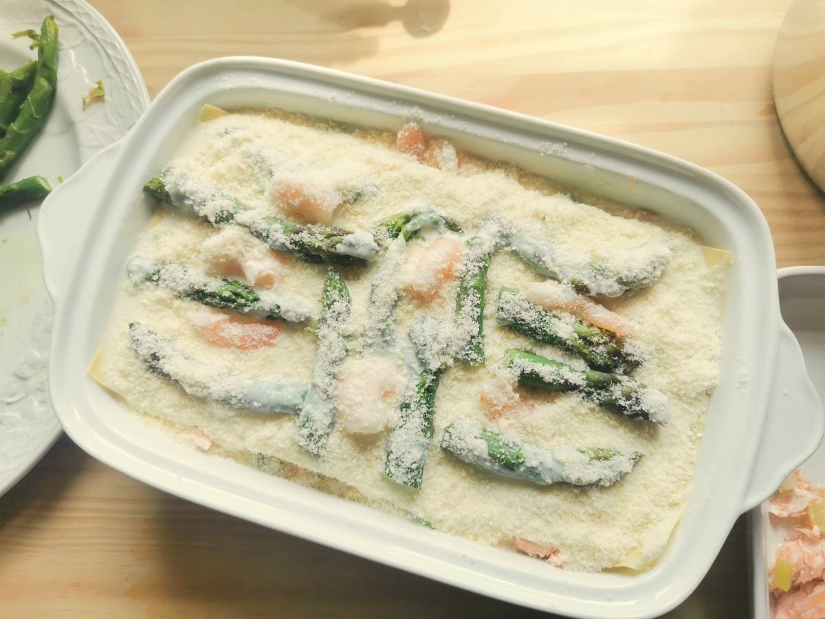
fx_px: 643
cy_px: 310
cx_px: 412
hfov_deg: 65.3
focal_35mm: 27
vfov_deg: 51.4
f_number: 1.6
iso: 50
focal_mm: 5.56
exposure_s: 1/382
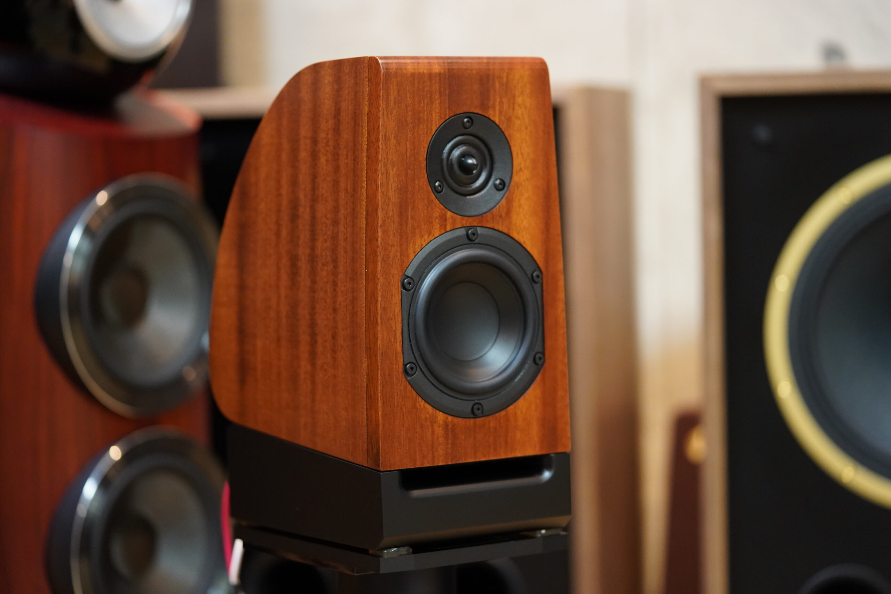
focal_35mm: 90
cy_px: 297
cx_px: 446
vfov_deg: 15.2
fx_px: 2227
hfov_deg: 22.6
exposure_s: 1/100
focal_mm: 90
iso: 5000
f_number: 2.8
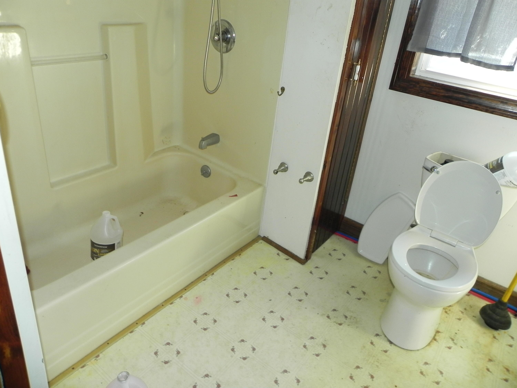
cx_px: 258
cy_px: 194
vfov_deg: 53.1
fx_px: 388
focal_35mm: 26
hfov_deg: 67.3
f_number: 2.8
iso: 200
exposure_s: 1/30
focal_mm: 4.6
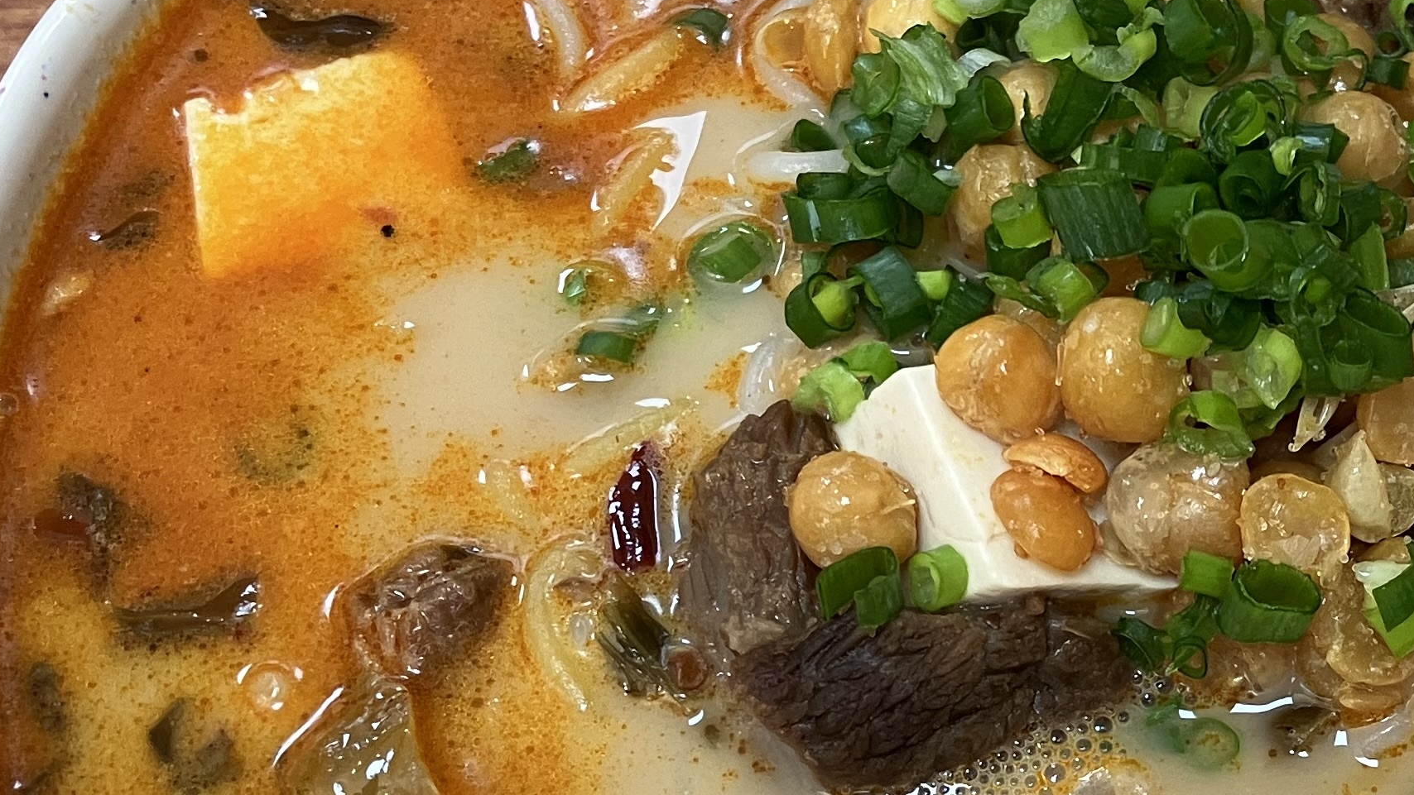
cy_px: 663
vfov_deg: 16.6
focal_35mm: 72
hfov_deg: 28.2
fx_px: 2700
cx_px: 1272
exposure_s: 1/80
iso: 80
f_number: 1.8
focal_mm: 3.99
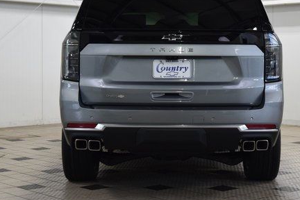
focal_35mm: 80
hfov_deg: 25.3
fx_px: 667
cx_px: 172
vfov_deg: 17.0
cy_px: 78
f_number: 6.3
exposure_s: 1/60
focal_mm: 36
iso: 1600
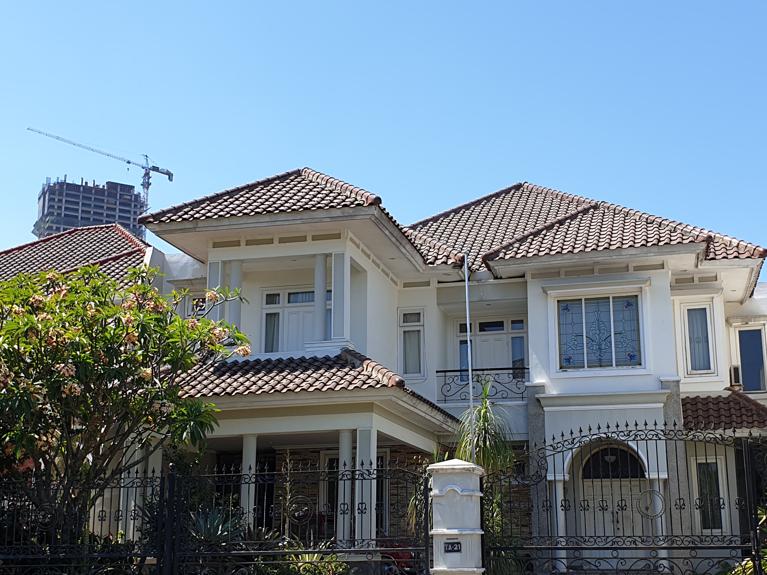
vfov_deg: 46.7
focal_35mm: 30
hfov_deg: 59.8
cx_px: 420
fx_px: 665
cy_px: 324
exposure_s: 1/894
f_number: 2.4
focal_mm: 4.3
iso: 50
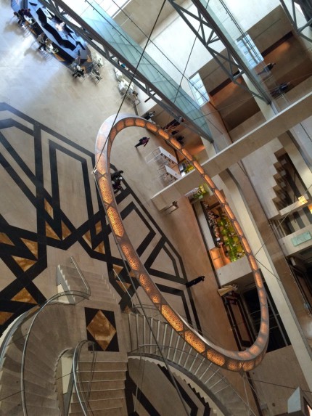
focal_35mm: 29
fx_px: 348
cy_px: 208
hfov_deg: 48.2
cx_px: 156
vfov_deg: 61.6
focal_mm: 4.15
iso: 50
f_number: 2.2
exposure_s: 1/30
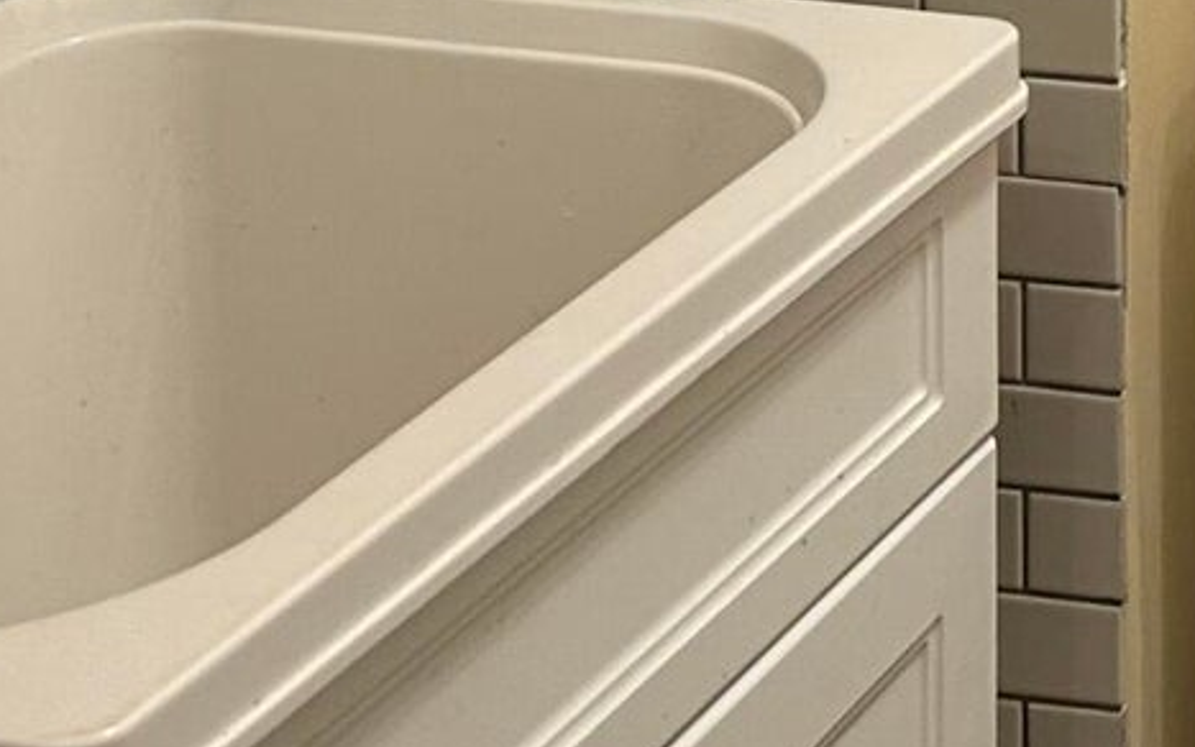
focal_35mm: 126
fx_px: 4104
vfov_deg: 9.0
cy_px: -1243
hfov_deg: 15.1
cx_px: 1915
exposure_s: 1/60
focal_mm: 5.7
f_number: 1.5
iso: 64
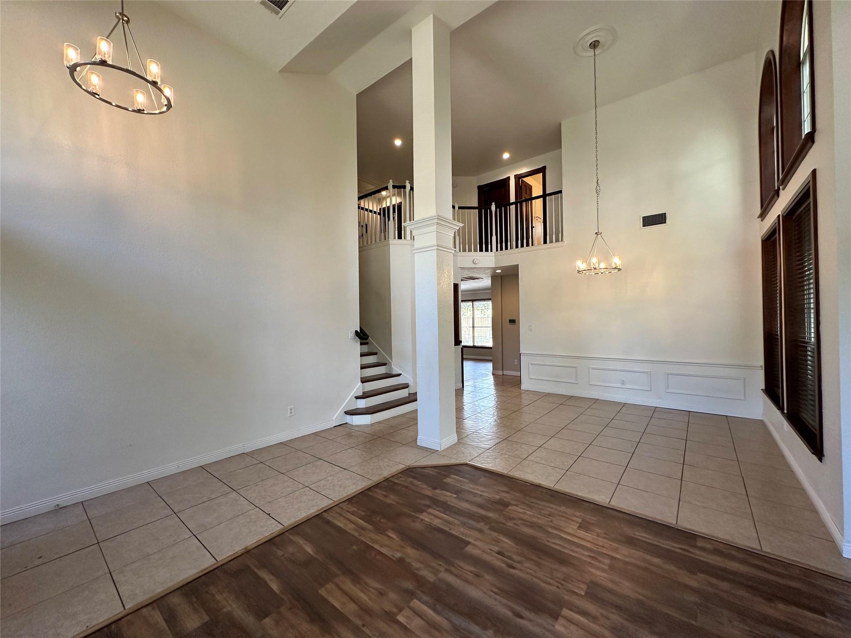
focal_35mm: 14
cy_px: 319
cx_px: 426
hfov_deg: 102.1
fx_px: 344
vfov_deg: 85.7
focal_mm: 2.22
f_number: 2.2
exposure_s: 1/120
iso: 200
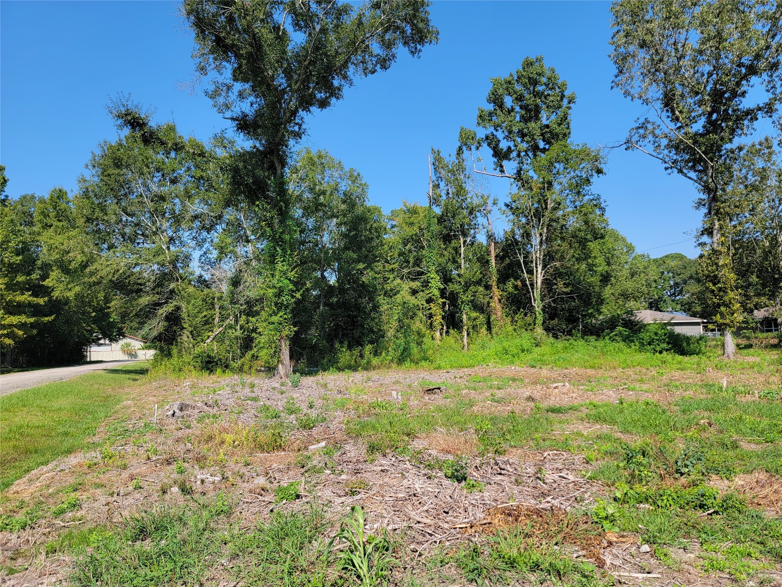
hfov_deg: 71.6
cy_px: 294
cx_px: 391
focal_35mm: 24
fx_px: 542
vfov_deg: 56.8
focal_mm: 6.7
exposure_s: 1/668
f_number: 1.8
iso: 16
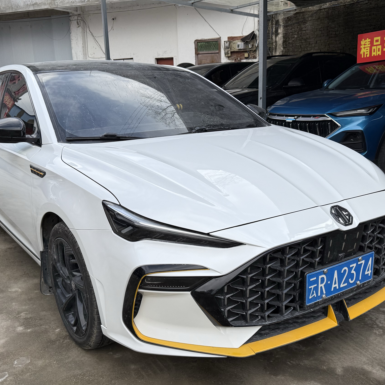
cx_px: 201
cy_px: 220
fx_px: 453
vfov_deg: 45.9
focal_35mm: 36
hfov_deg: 46.0
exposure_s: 1/1812
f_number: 1.78
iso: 80
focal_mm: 6.76
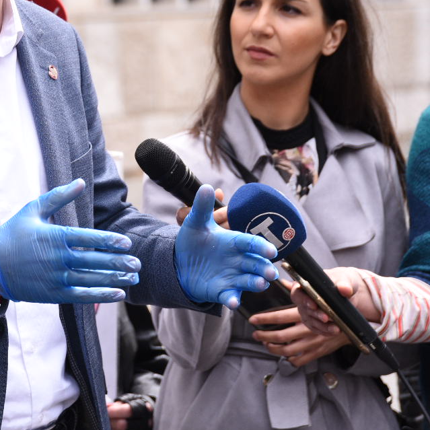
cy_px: 102
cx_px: -26
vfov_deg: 9.0
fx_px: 2726
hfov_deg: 8.9
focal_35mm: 194
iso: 640
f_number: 4
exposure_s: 1/2000
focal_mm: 90
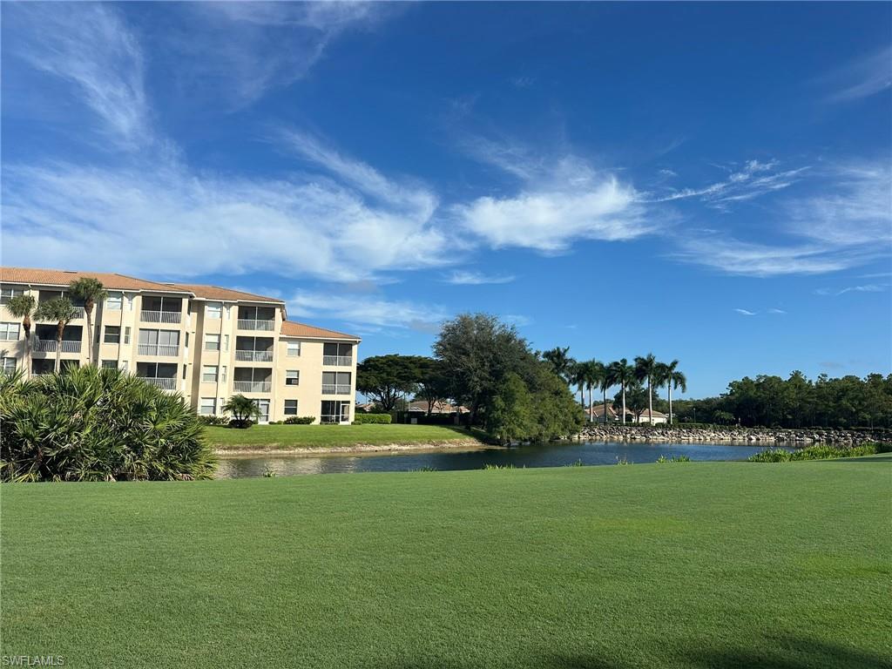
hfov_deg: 71.6
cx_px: 446
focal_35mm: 24
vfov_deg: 56.8
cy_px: 334
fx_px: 618
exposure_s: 1/5263
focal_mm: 6.86
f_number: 1.78
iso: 80
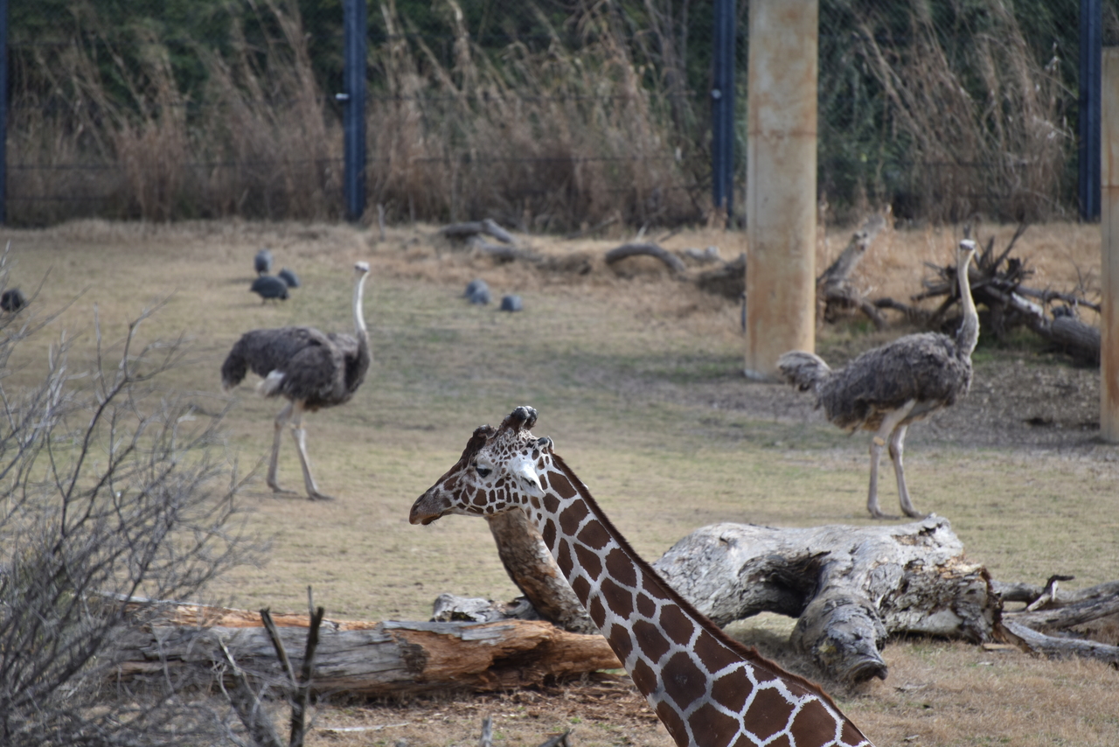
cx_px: 560
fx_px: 9327
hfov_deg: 6.9
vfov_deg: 4.6
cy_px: 374
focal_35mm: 300
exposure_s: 1/640
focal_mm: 300
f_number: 5.6
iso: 280
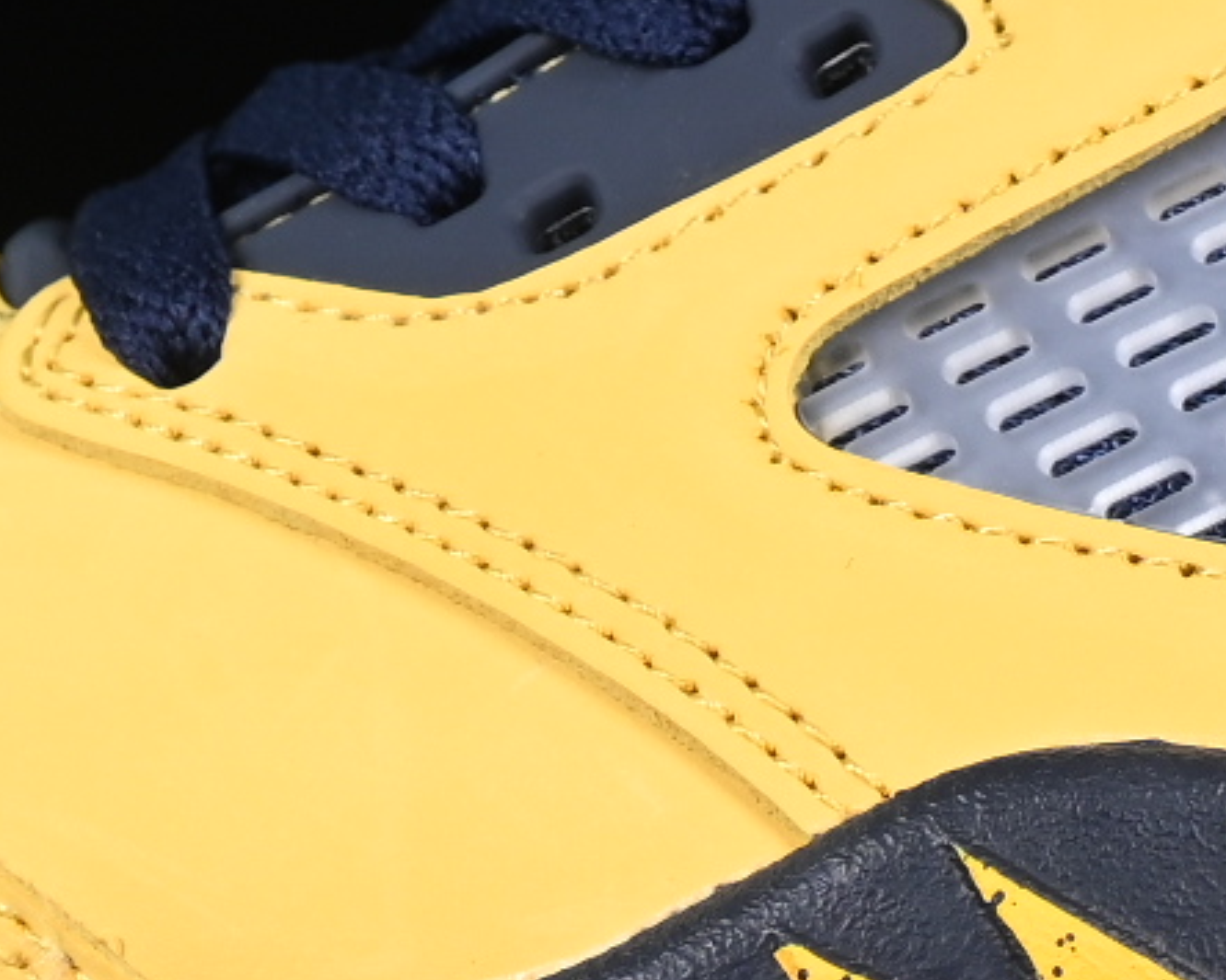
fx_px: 15998
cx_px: 1306
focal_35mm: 441
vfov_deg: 3.5
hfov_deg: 4.4
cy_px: -88
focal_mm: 50
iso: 160
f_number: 6.3
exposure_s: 1/60
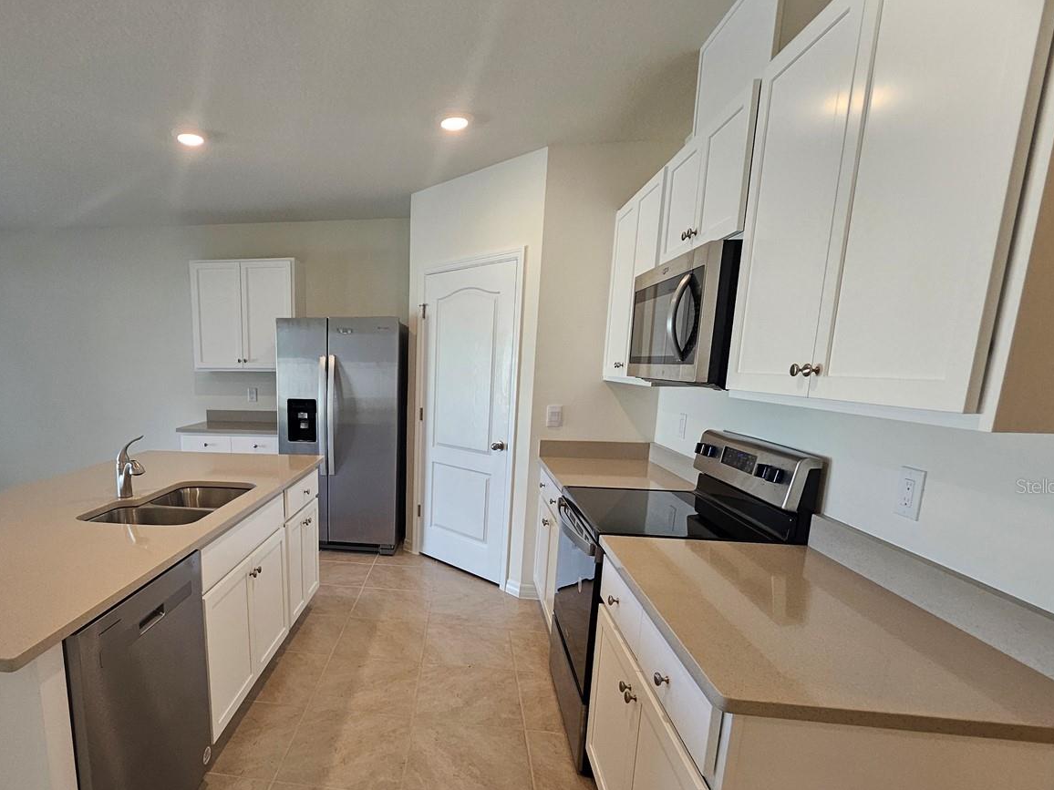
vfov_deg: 70.6
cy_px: 486
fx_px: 548
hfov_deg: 85.4
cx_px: 373
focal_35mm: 18
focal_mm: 1.7
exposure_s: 1/60
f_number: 2.2
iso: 100
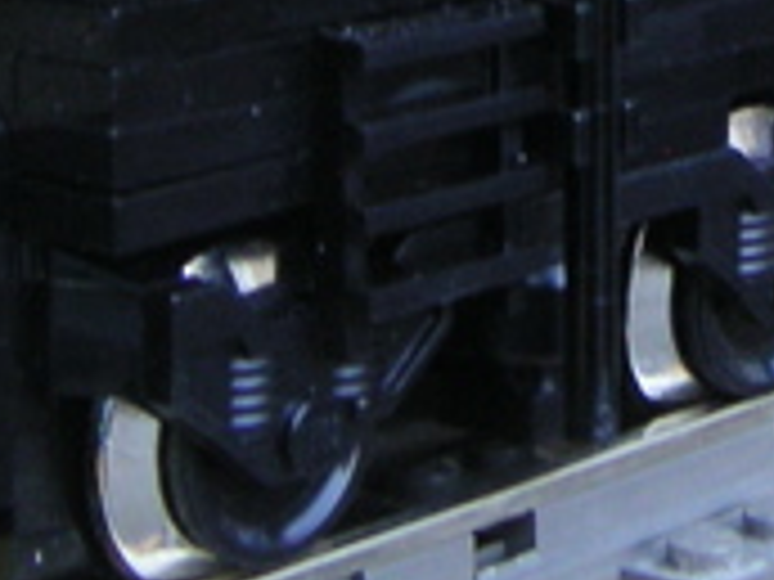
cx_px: 693
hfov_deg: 11.1
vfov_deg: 8.2
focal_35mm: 177
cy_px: -279
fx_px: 3958
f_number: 2.8
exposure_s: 1/45
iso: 125
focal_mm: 6
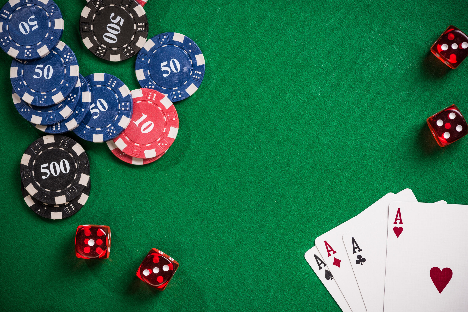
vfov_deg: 13.1
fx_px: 1365
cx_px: 234
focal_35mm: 105
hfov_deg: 19.4
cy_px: 156
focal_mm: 105
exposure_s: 1/125
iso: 100
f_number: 9
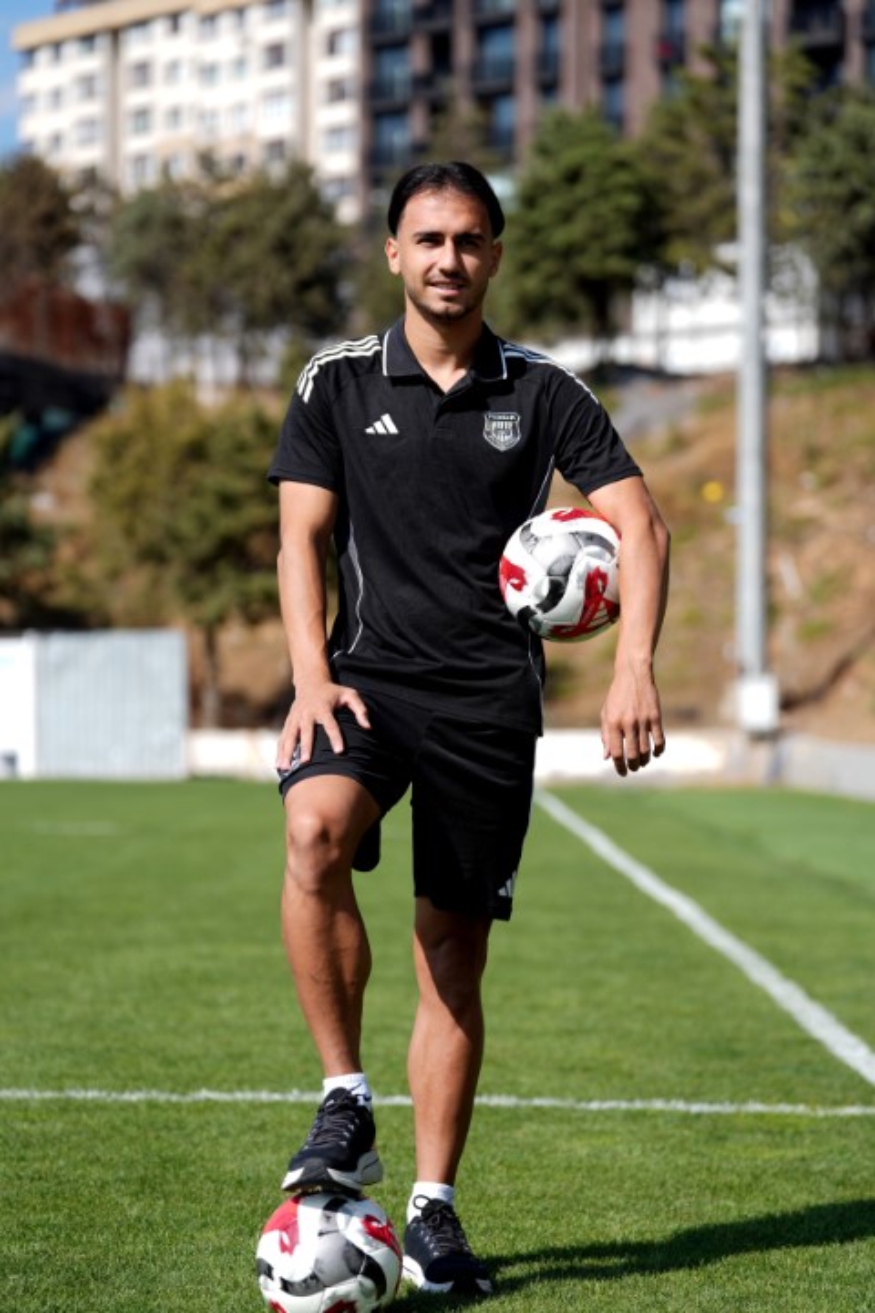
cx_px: 438
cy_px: 656
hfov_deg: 14.7
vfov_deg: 21.9
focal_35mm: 93
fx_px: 3390
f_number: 2.8
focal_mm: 93
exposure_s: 1/1250
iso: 80
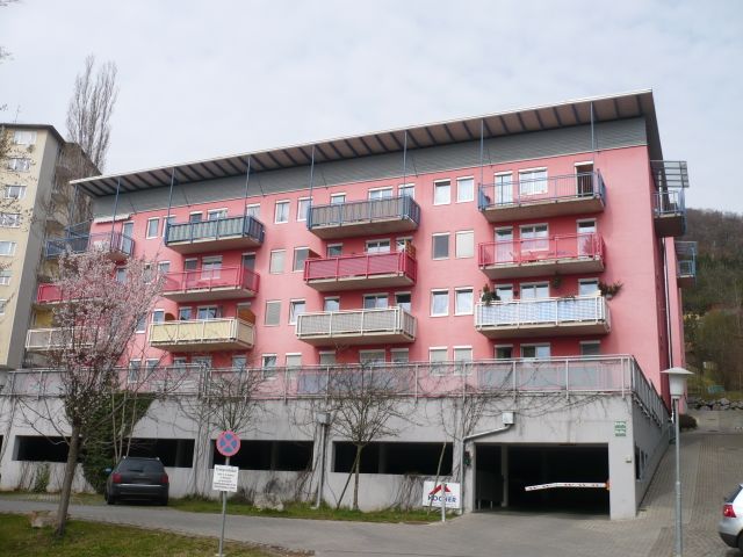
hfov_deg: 52.6
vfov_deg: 40.7
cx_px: 372
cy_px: 278
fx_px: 751
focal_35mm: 35
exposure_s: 1/200
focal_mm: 5.8
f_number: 8
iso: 100
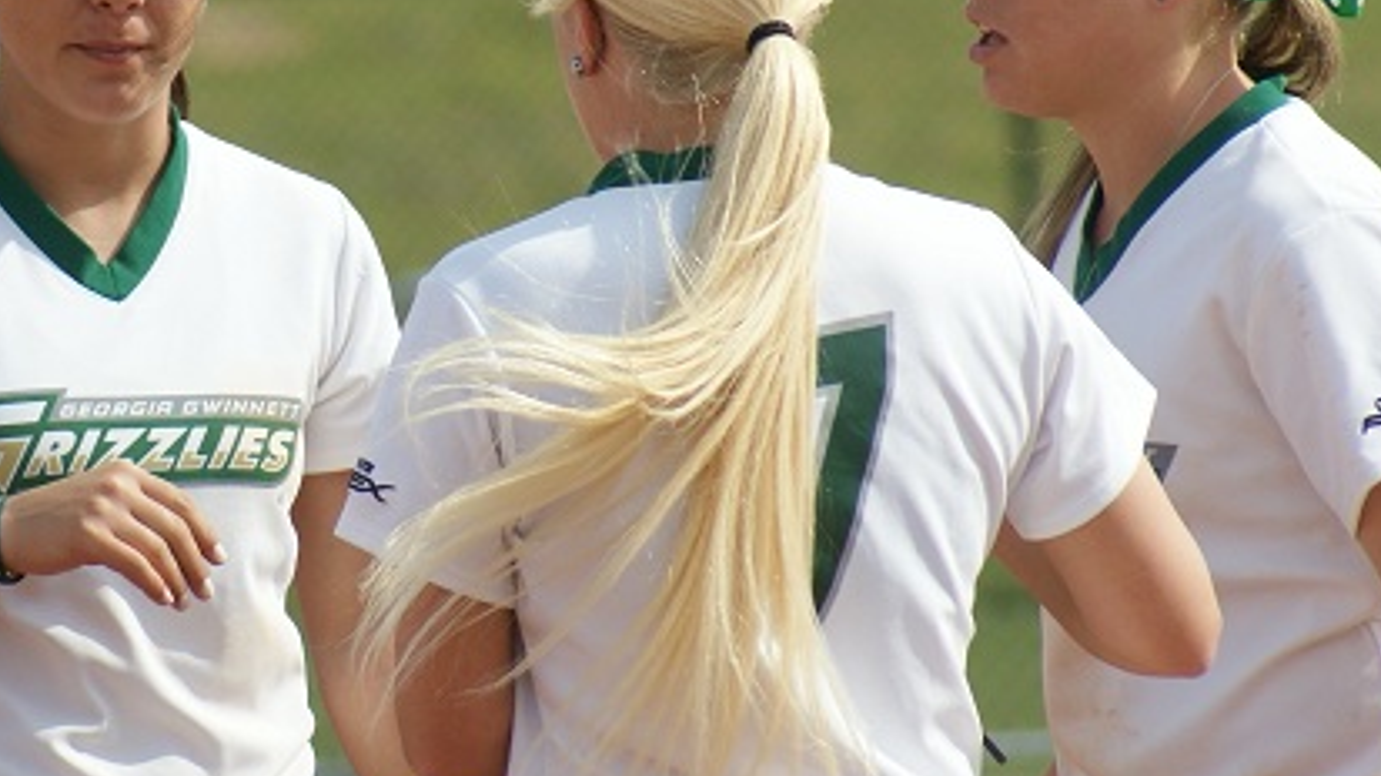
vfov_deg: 1.6
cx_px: 334
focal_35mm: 746
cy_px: 54
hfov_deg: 2.9
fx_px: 27309
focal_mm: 230
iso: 125
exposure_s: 1/500
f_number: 5.6
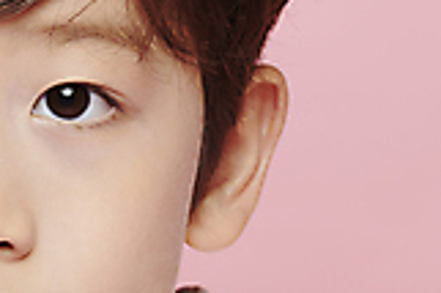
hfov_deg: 4.6
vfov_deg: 3.1
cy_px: 285
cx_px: 71
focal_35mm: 448
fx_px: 5482
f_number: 9
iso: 100
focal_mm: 120
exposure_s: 1/125
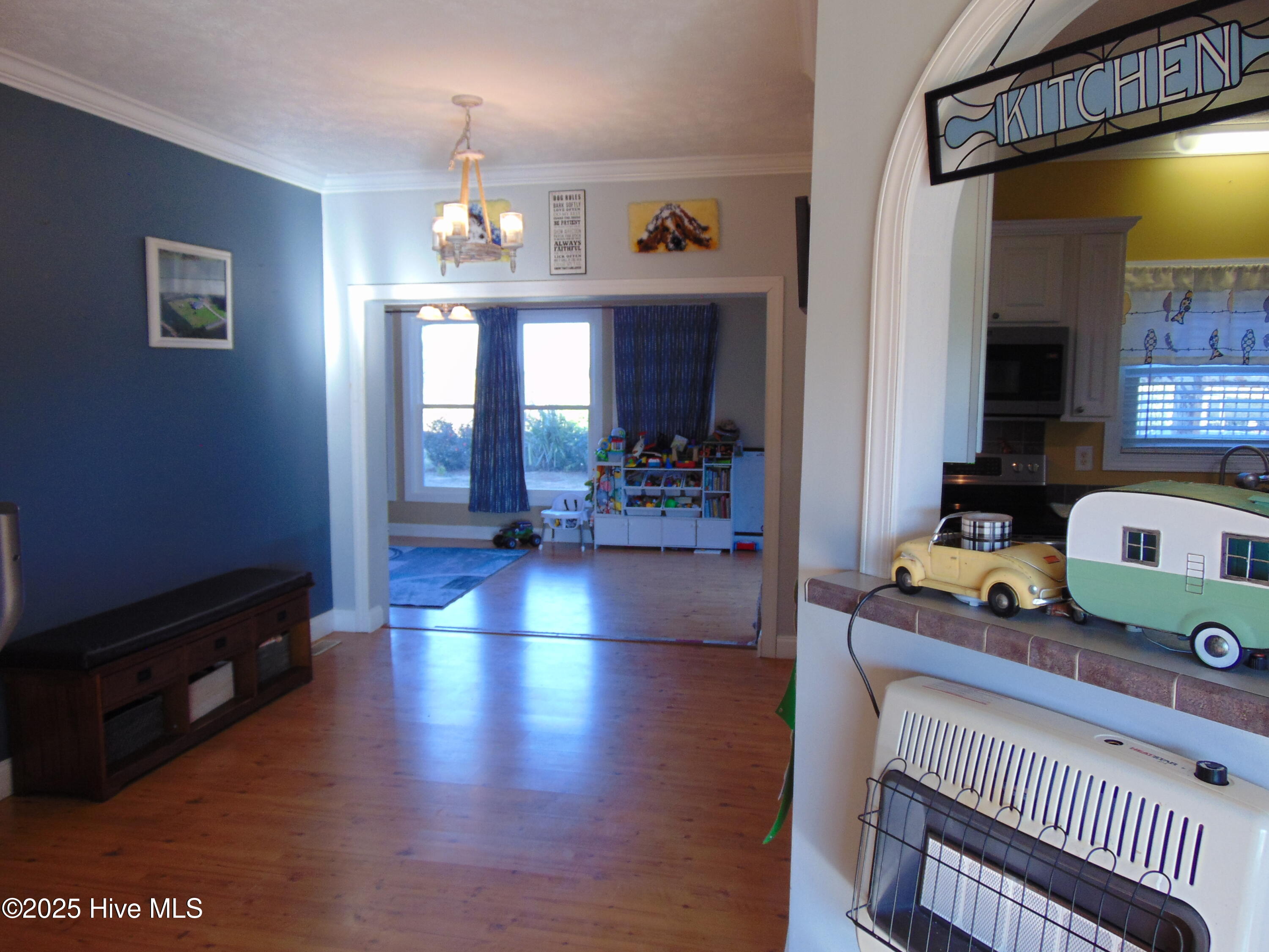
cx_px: 634
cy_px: 476
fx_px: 916
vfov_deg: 54.9
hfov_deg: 69.4
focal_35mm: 25
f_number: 3
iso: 80
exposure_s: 1/30
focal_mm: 4.5
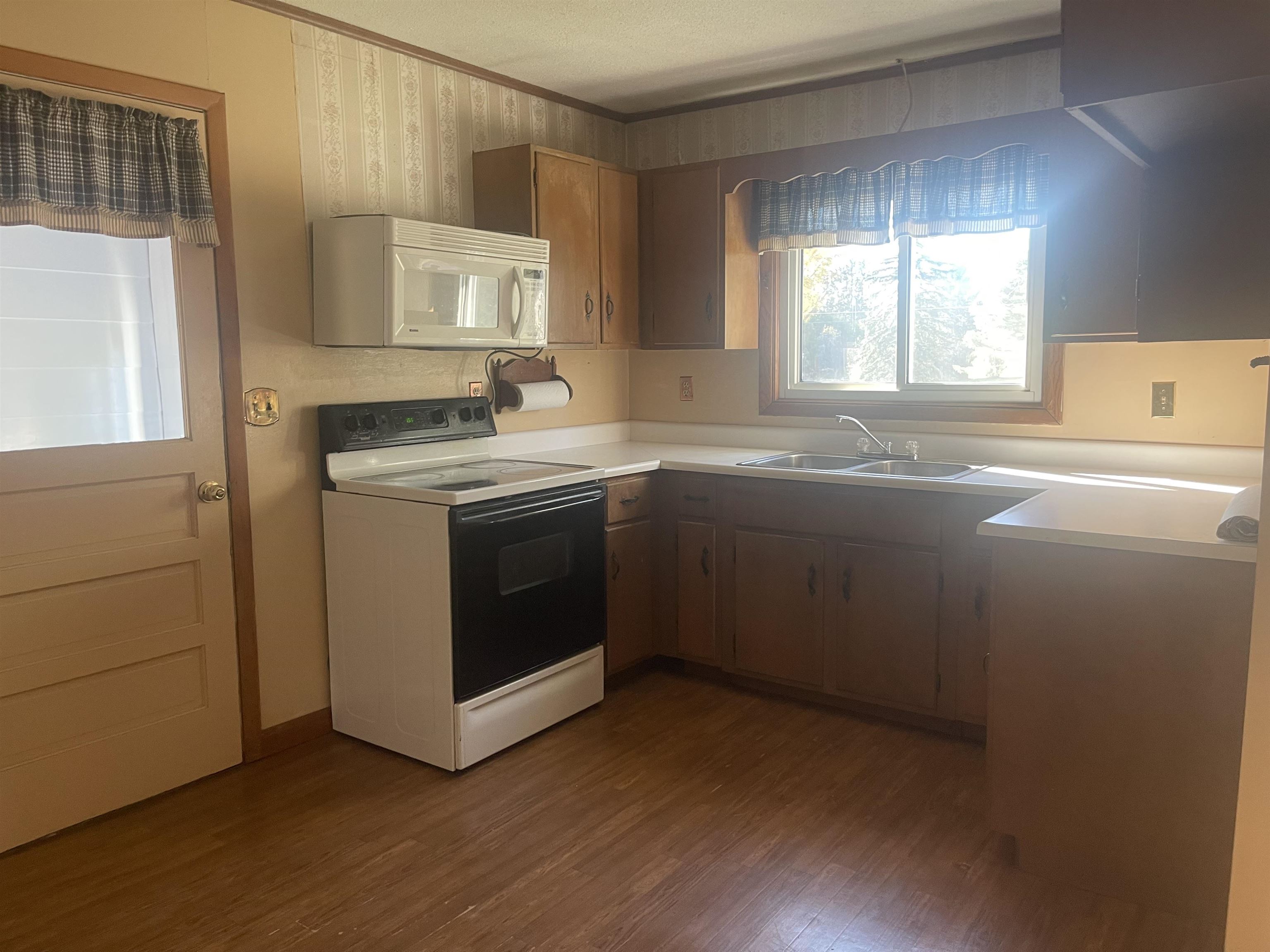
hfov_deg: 67.3
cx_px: 635
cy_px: 476
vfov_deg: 53.1
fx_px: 954
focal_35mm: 26
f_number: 1.6
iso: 125
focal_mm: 5.1
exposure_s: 1/73
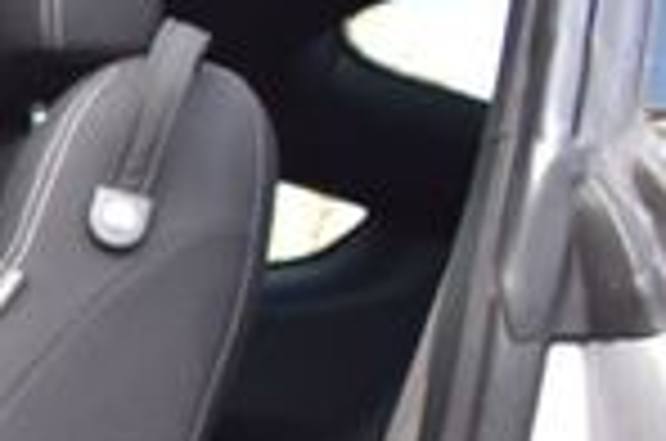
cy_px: 562
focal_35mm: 117
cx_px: -724
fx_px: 2160
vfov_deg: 11.4
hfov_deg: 14.2
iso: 400
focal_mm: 18
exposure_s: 1/50
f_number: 8
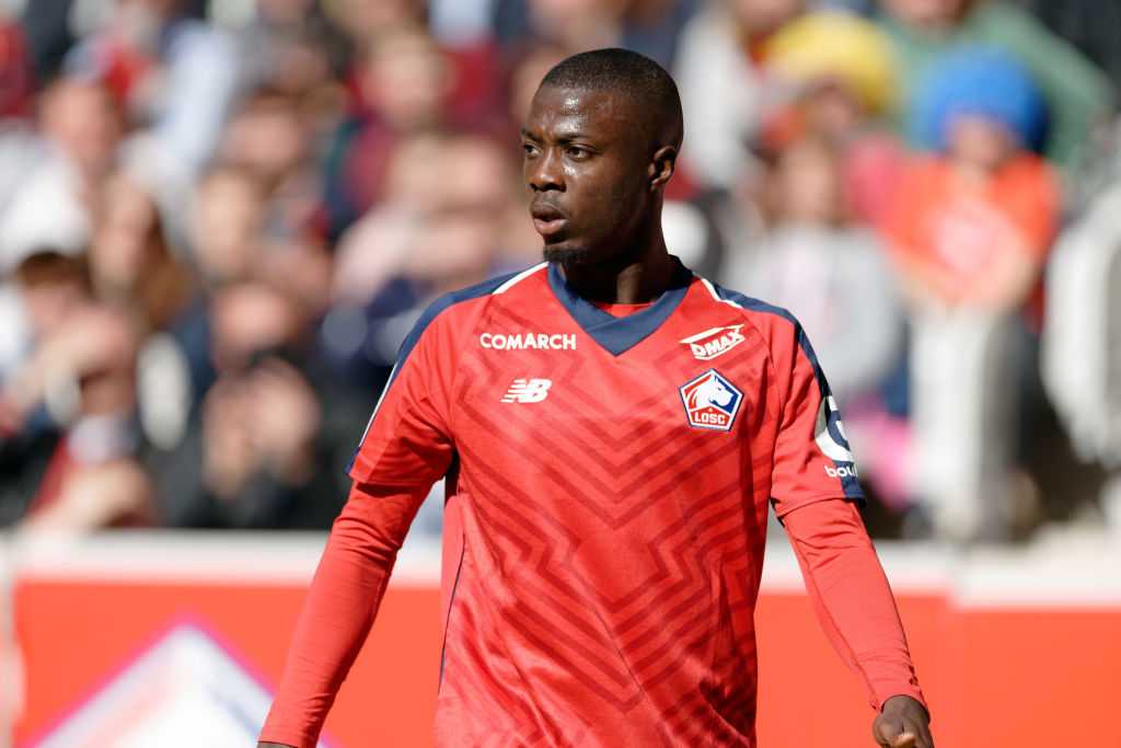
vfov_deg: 2.8
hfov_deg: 4.1
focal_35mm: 500
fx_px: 15571
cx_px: 560
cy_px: 374
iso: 100
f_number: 4
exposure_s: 1/800
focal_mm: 500
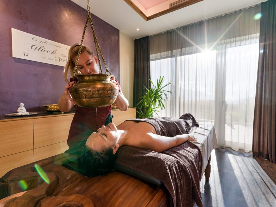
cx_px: 138
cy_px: 104
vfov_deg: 78.1
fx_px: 128
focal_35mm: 16
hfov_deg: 94.5
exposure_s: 1/30
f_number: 6.8
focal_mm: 21
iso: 400
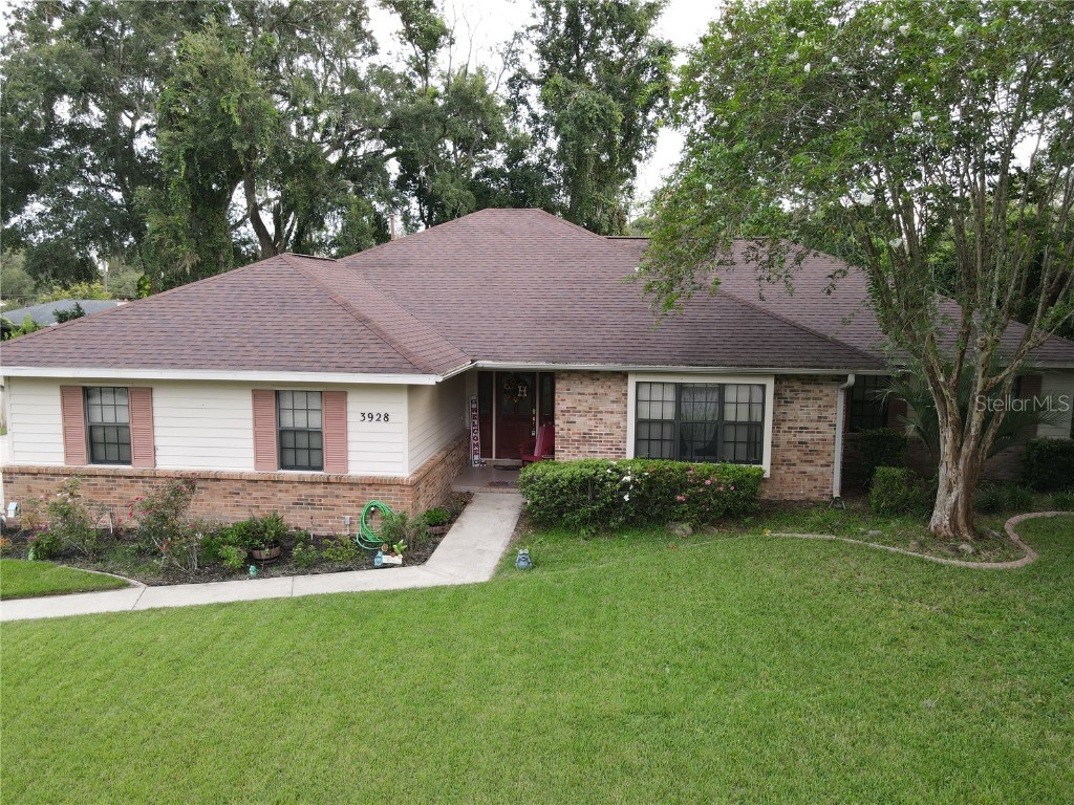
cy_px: 402
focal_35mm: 24
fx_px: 745
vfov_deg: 56.8
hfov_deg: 71.6
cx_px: 537
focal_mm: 4.5
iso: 110
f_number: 2.8
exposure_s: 1/15
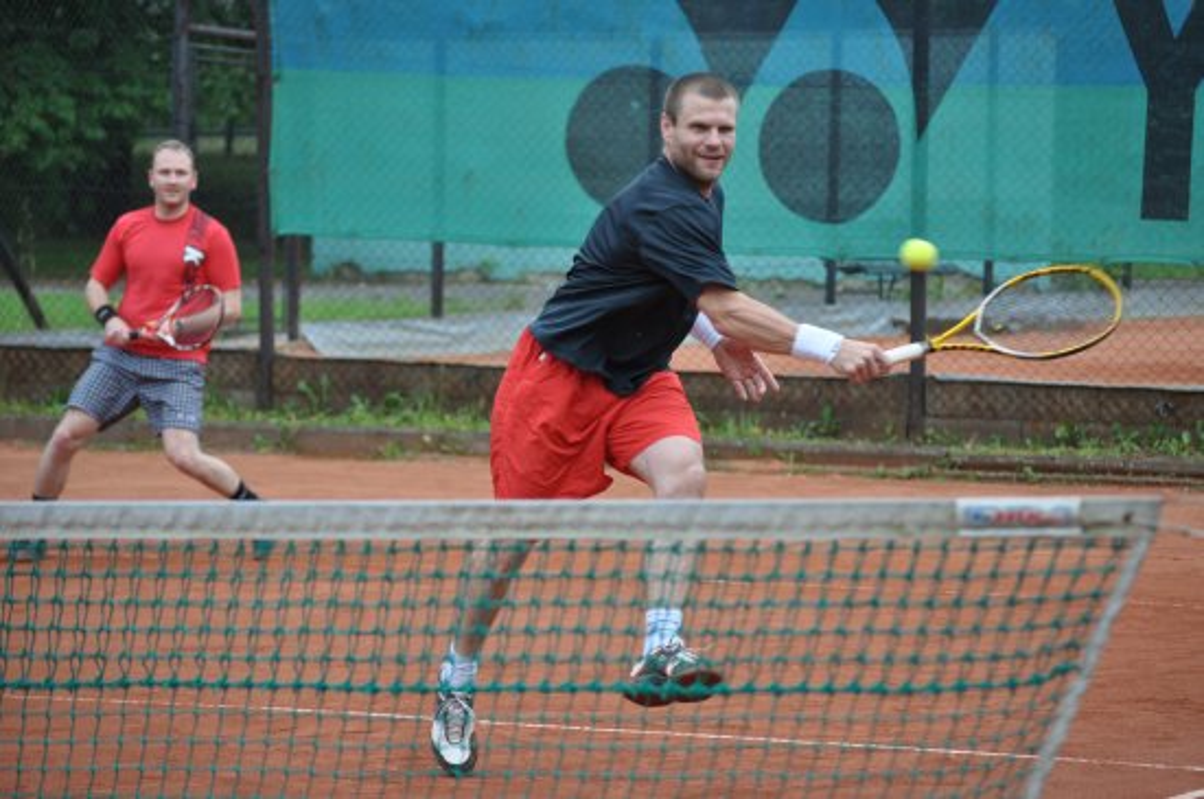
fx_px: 5009
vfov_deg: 9.1
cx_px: 602
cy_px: 400
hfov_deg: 13.7
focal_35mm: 150
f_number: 4.5
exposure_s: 1/250
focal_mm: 100
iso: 200
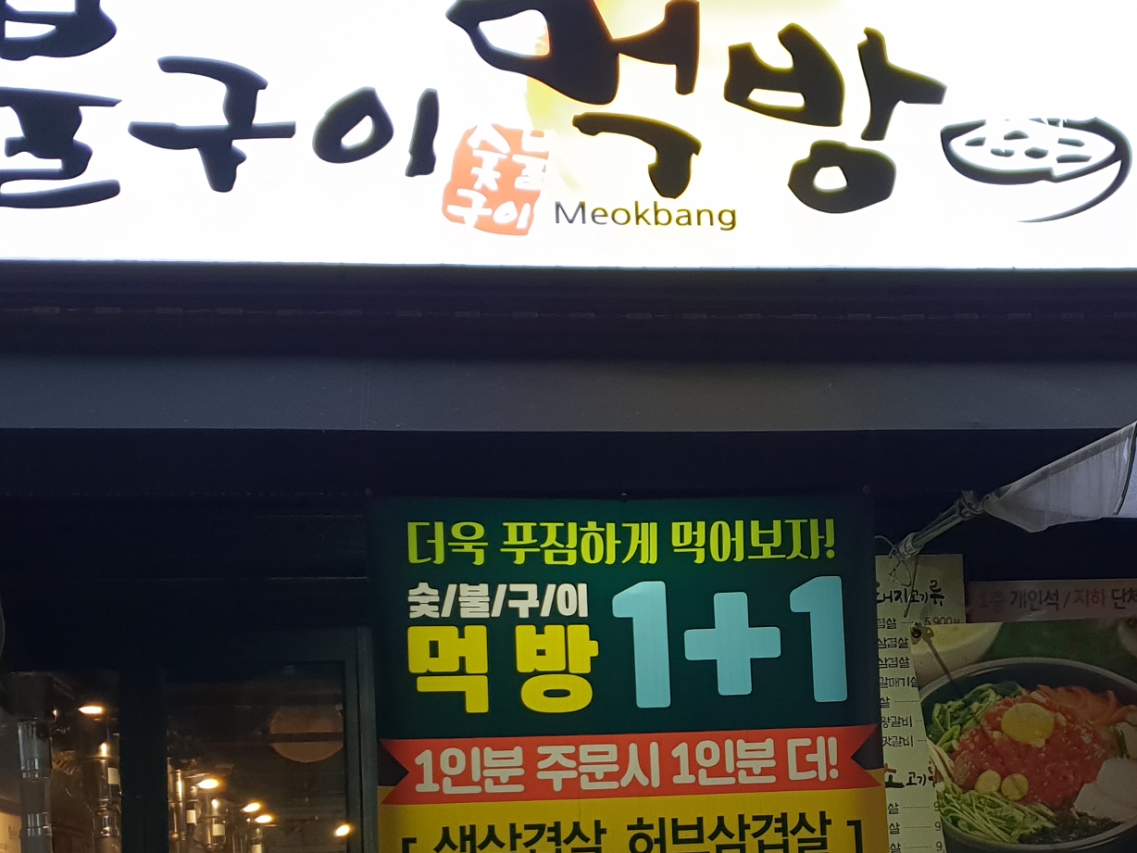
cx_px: 781
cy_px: 724
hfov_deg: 31.4
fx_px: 2004
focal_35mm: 61
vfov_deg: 23.5
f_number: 1.5
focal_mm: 4.3
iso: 100
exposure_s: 1/120
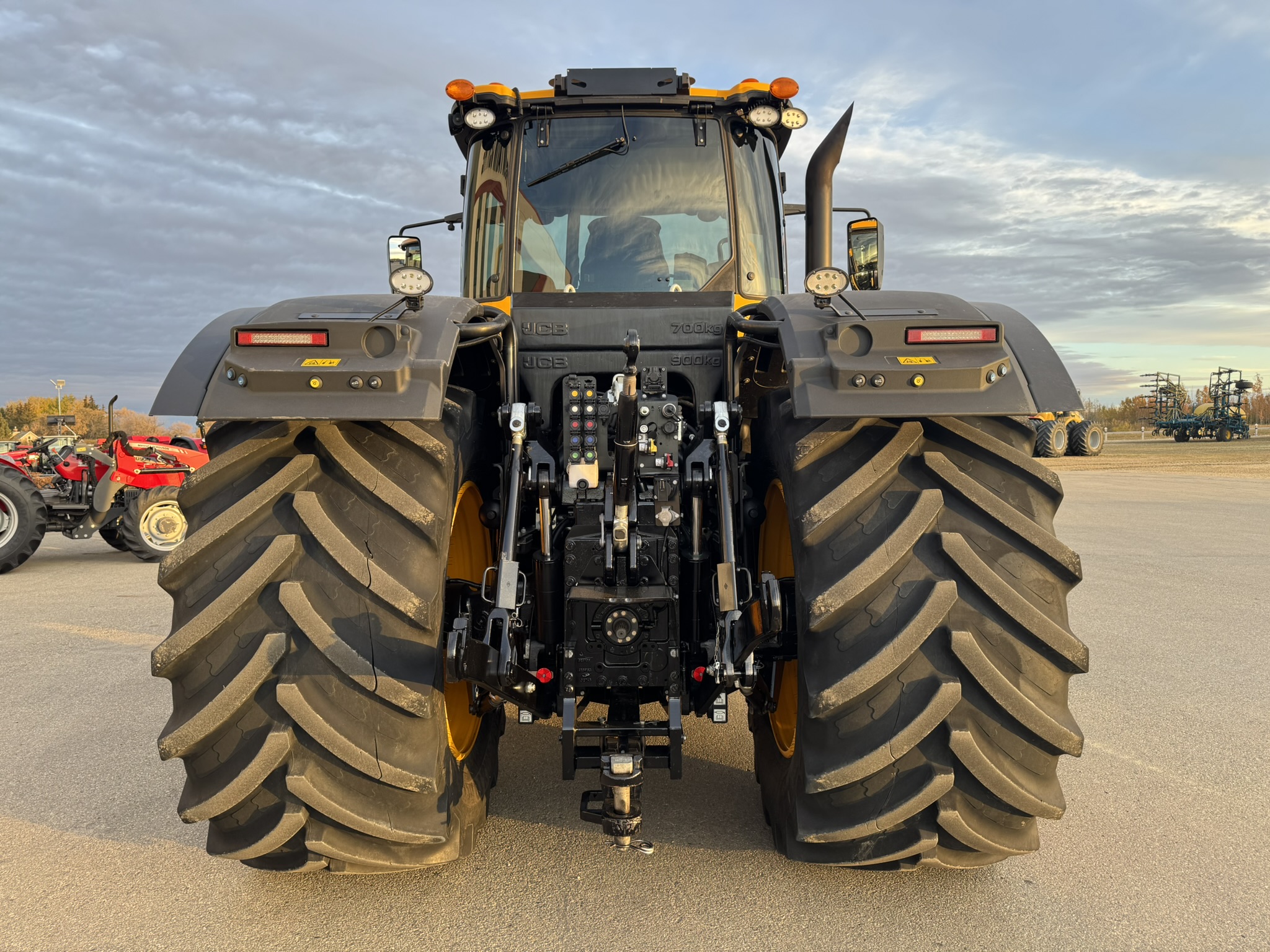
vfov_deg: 56.8
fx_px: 881
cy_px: 476
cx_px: 635
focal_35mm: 24
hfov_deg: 71.6
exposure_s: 1/141
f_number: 1.78
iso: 64
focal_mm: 6.76
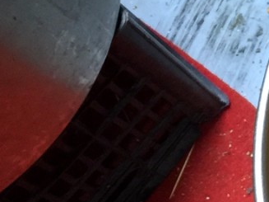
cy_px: -267
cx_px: 605
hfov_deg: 11.8
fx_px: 1103
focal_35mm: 142
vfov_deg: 9.4
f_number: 2.2
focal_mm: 4.15
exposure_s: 1/17
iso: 40
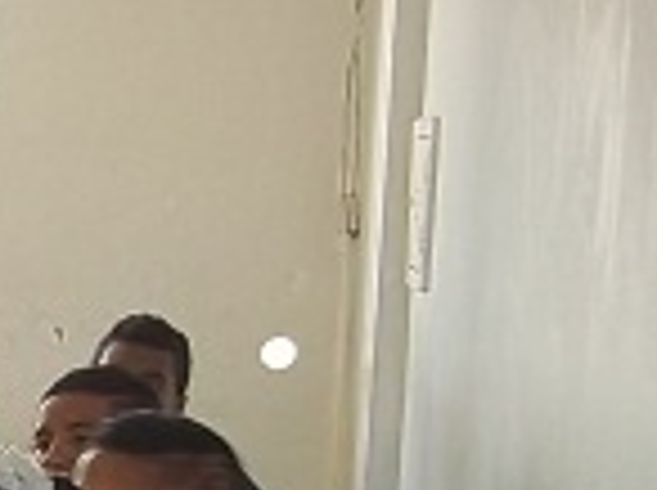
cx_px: -720
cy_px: 802
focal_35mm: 136
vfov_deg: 10.4
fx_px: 2577
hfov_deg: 12.5
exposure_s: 1/30
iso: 80
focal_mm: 5.7
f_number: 2.9
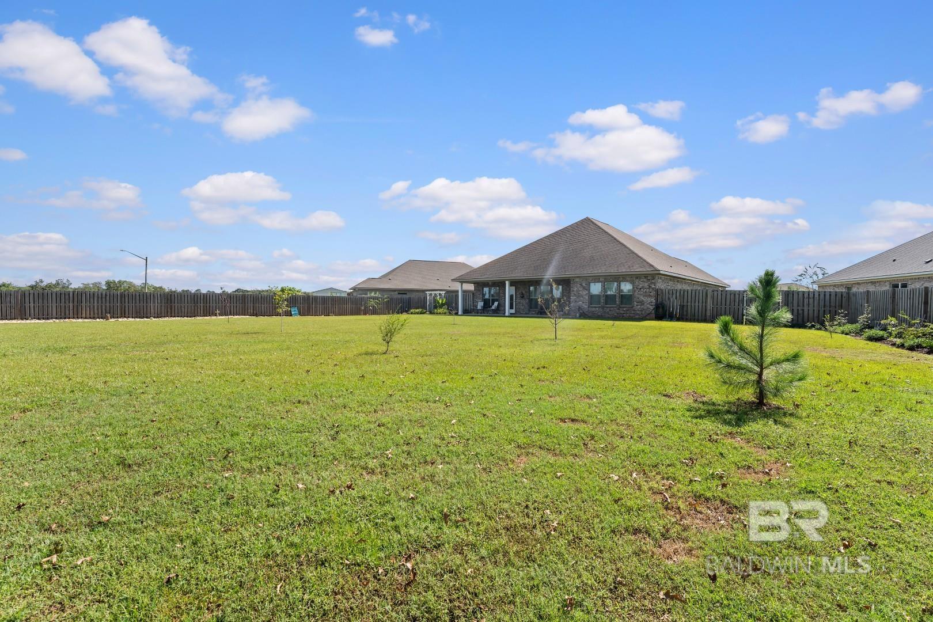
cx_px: 466
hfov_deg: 95.0
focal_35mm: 16
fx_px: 428
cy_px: 311
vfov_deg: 72.1
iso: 500
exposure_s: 1/640
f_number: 8
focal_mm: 16.5
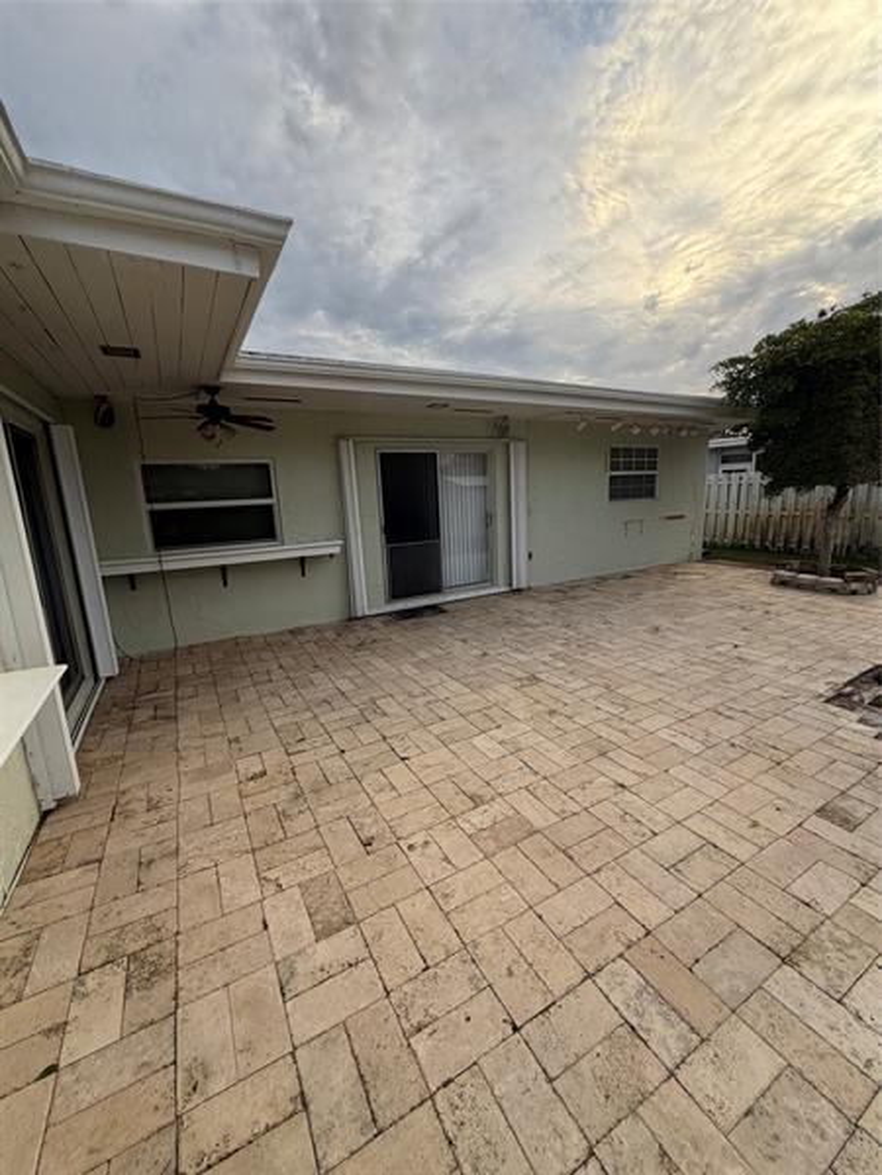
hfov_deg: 85.7
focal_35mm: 14
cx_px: 441
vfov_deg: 102.1
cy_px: 588
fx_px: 476
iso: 50
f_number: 2.2
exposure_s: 1/346
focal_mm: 2.22
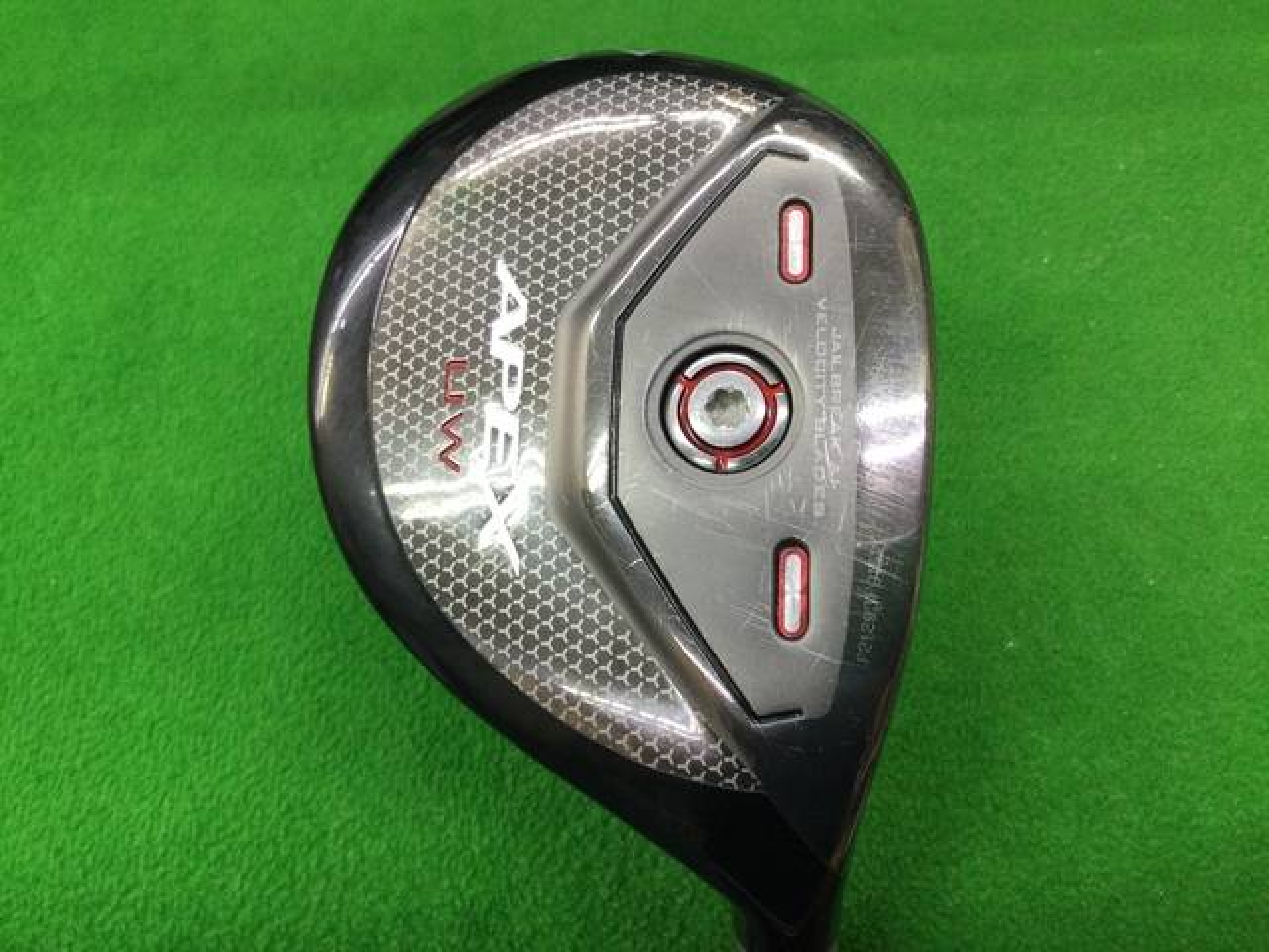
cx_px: 634
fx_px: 1136
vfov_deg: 45.4
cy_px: 476
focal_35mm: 31
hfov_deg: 58.4
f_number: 2.4
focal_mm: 3.3
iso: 80
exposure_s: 1/30
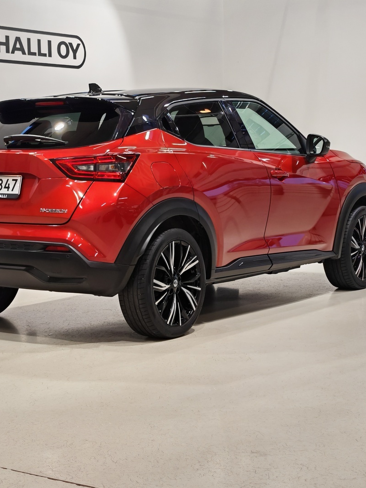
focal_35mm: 74
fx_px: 1043
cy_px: 244
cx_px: 139
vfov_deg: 26.3
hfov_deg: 19.9
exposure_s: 1/100
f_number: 1.6
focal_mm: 5.4
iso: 125
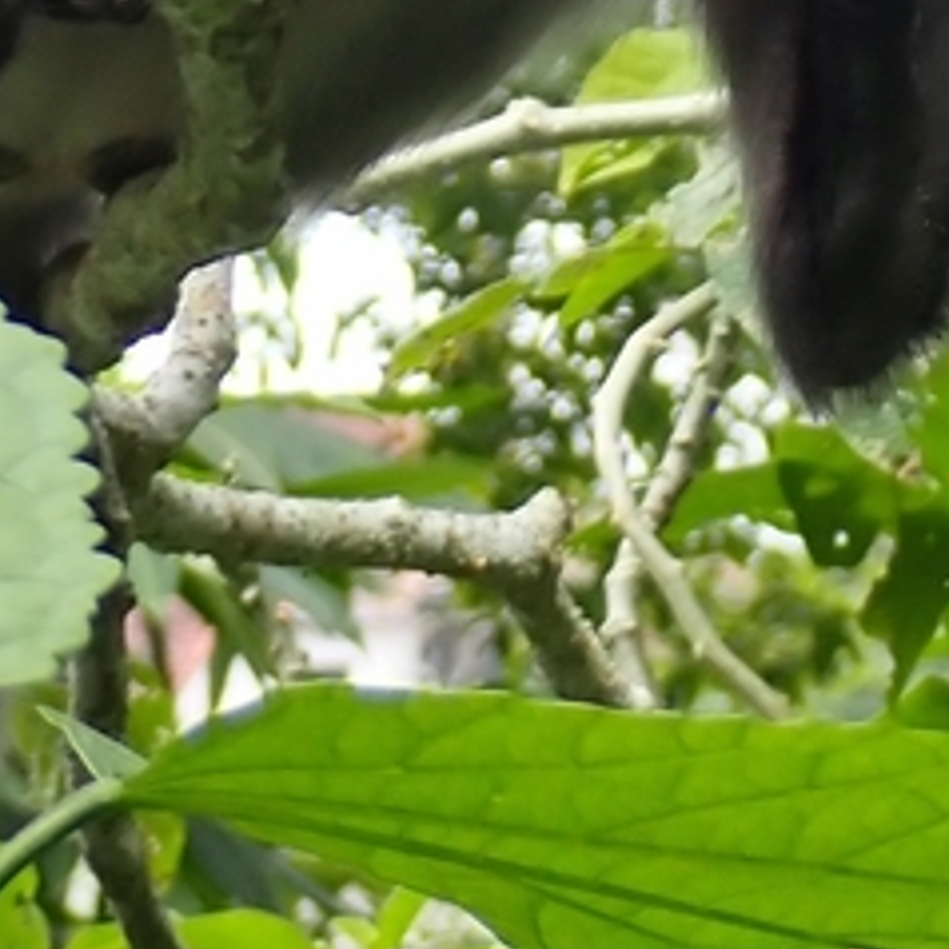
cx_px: 502
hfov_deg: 6.2
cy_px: -640
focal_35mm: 284
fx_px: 8809
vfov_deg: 6.1
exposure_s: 1/160
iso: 100
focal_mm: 11.88
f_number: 3.8
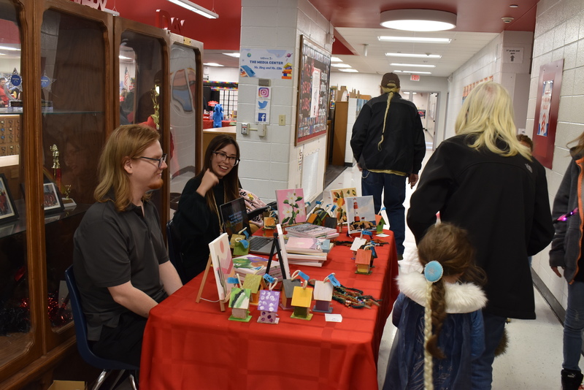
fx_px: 584
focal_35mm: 36
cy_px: 195
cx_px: 292
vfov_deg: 36.9
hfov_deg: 53.1
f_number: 7.1
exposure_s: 1/40
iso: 640
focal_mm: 24
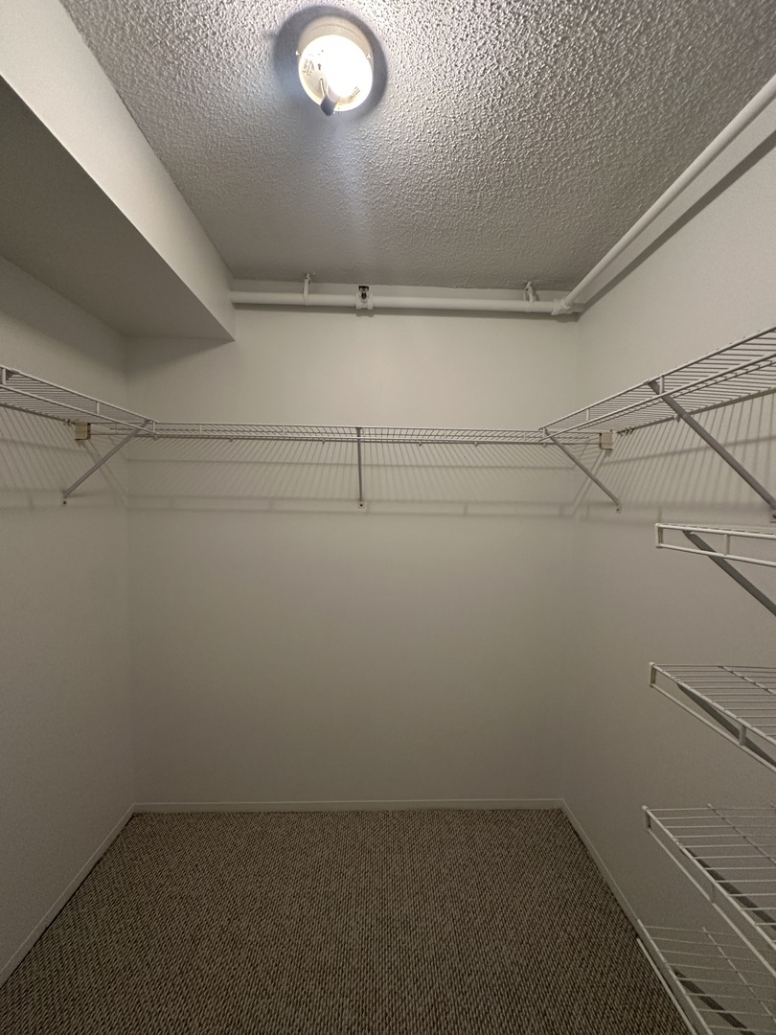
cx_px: 388
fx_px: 418
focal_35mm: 14
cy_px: 518
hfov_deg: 85.7
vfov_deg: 102.1
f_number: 2.2
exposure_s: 1/60
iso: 250
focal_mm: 2.22
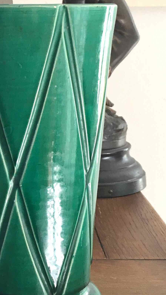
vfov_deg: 26.2
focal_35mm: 80
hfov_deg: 14.7
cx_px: -22
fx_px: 626
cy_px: 74
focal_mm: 4.15
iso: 80
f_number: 2.2
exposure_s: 1/33
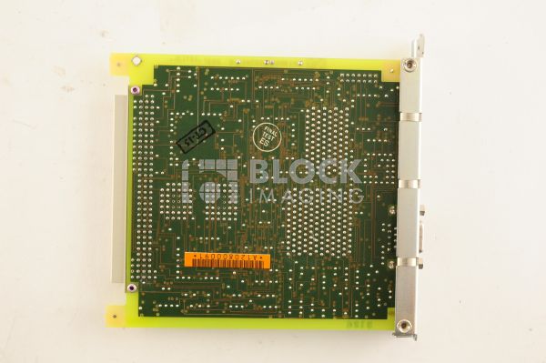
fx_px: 758
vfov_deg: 26.9
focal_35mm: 50
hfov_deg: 39.6
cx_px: 273
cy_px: 182
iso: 1600
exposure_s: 1/160
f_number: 13
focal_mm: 50
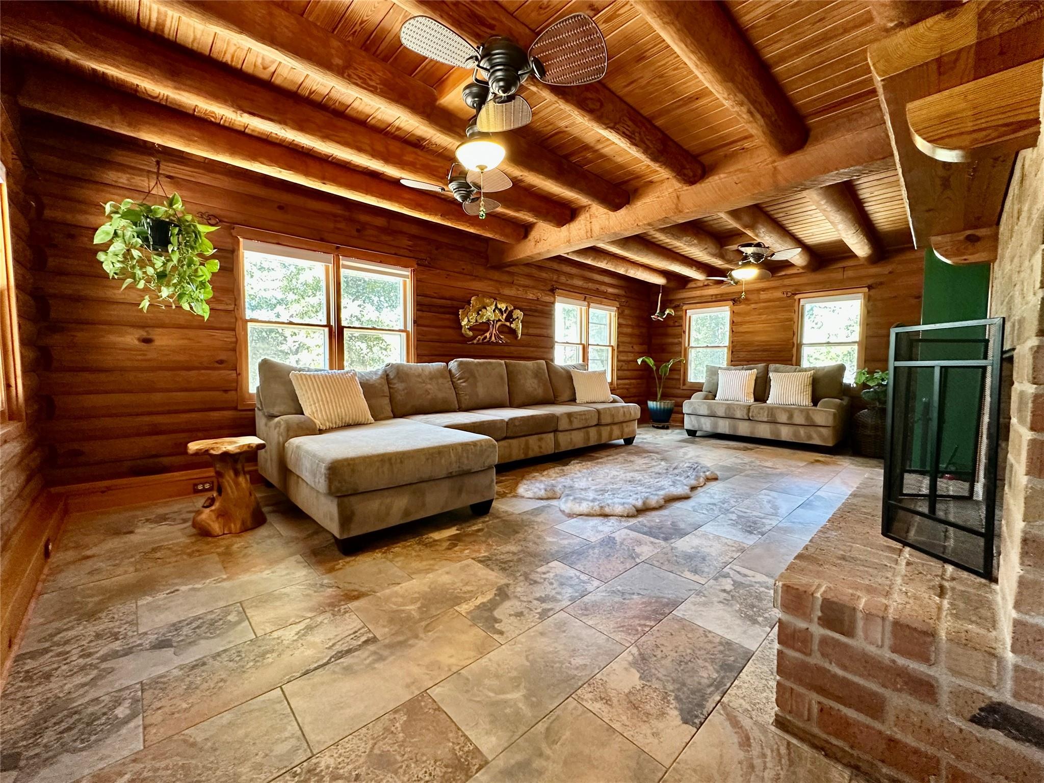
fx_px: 422
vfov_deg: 85.7
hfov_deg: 102.1
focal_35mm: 14
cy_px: 392
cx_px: 522
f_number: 2.2
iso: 500
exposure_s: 1/60
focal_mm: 2.22
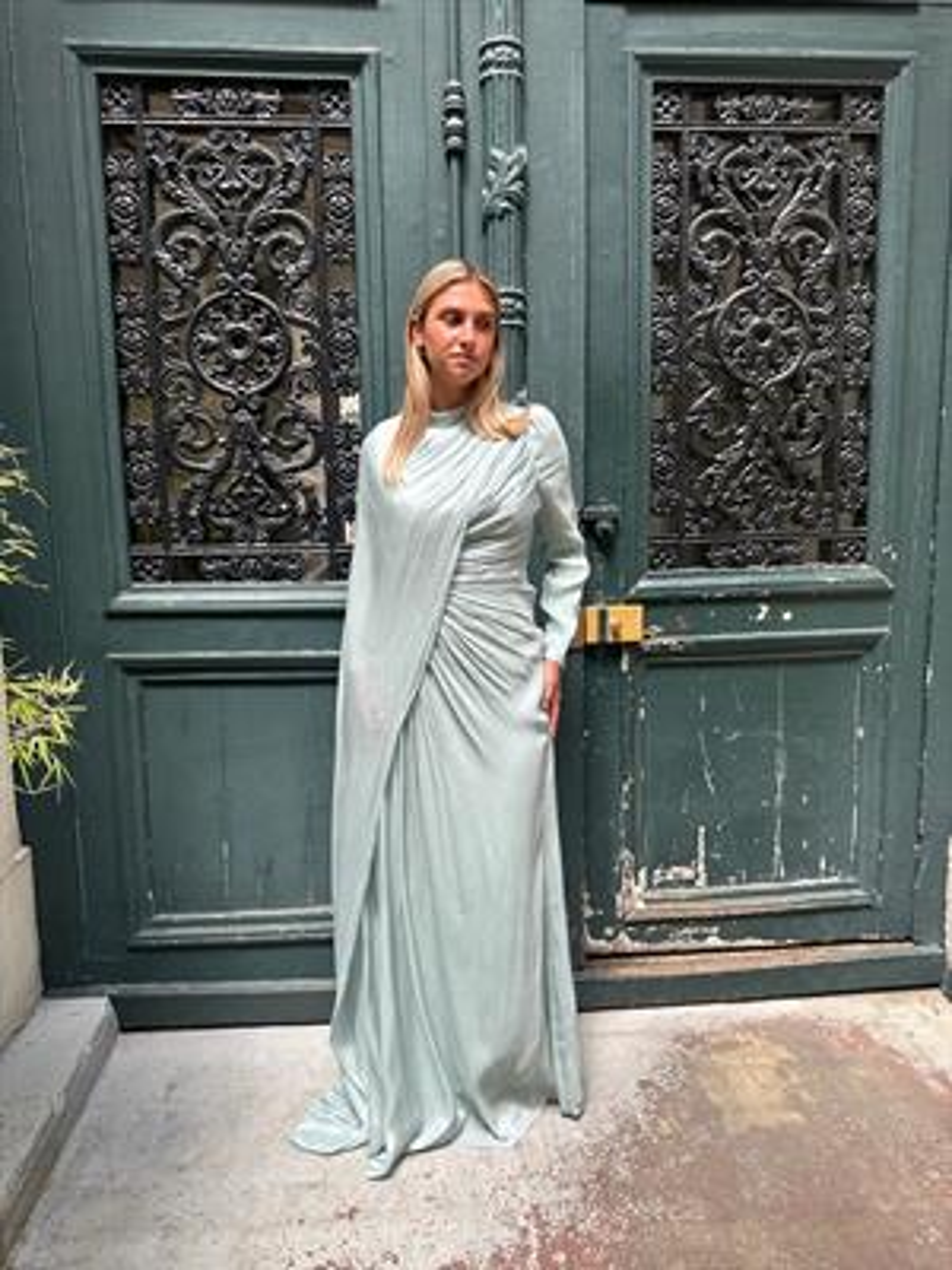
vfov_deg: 71.6
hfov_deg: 56.8
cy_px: 635
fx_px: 880
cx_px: 476
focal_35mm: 24
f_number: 1.78
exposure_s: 1/642
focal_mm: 6.86
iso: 80
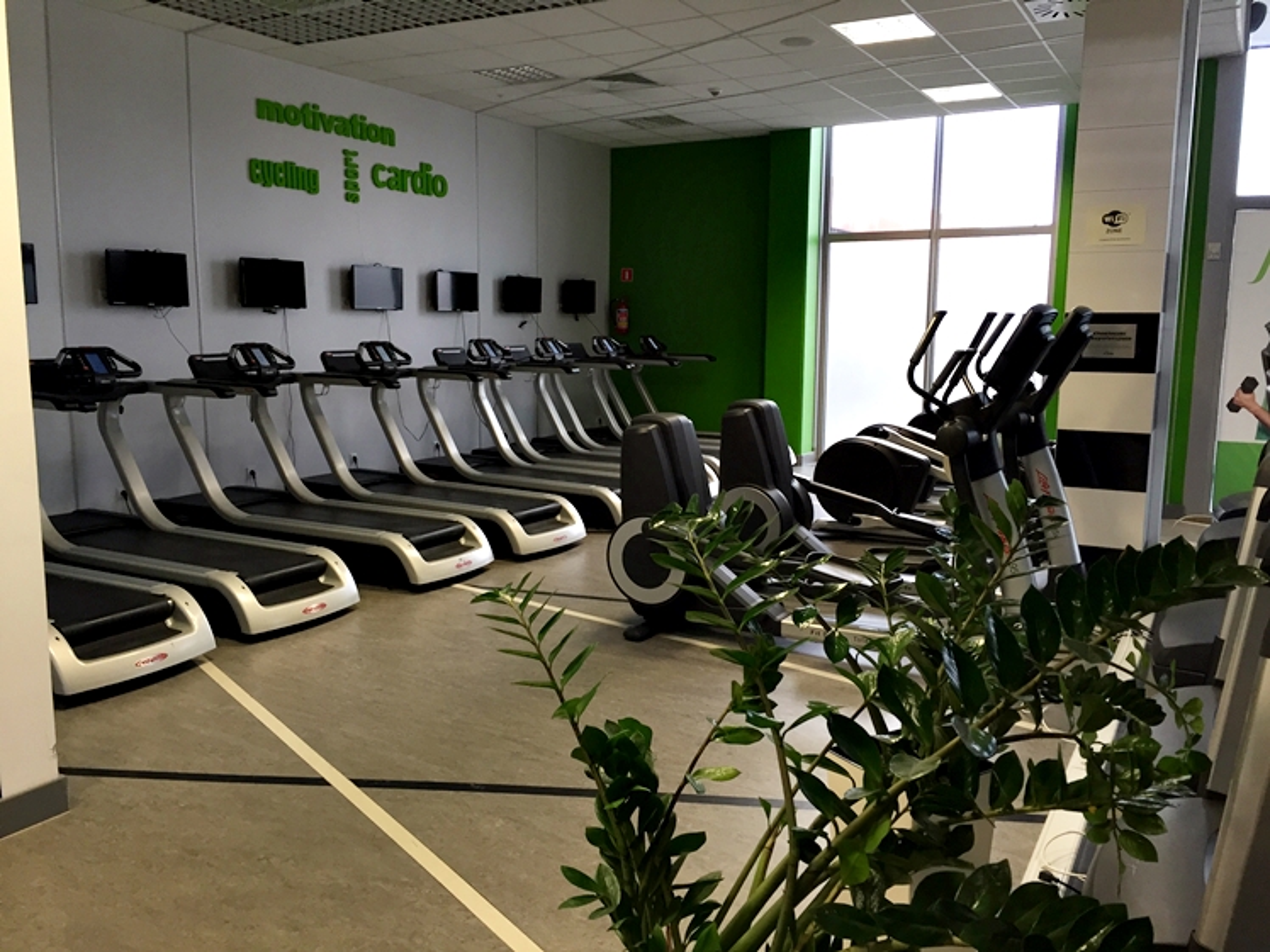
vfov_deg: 48.2
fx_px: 1064
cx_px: 635
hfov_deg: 61.7
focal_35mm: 29
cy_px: 476
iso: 100
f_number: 2.2
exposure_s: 1/33
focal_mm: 4.15
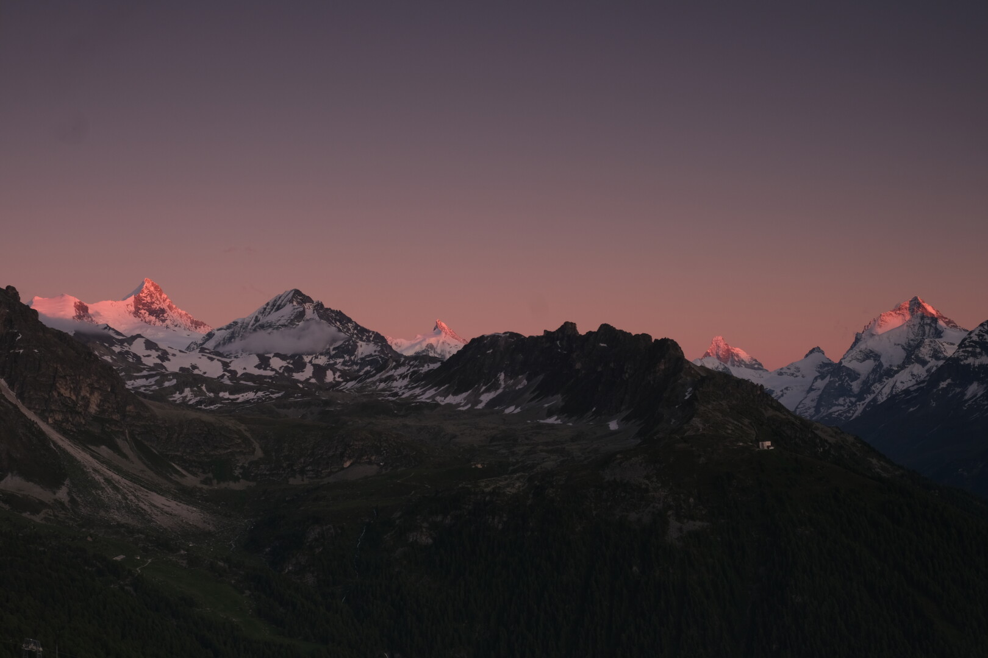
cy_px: 329
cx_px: 494
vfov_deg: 26.5
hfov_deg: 38.9
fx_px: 1400
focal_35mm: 51
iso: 200
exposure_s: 1/8
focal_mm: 34.3
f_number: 9
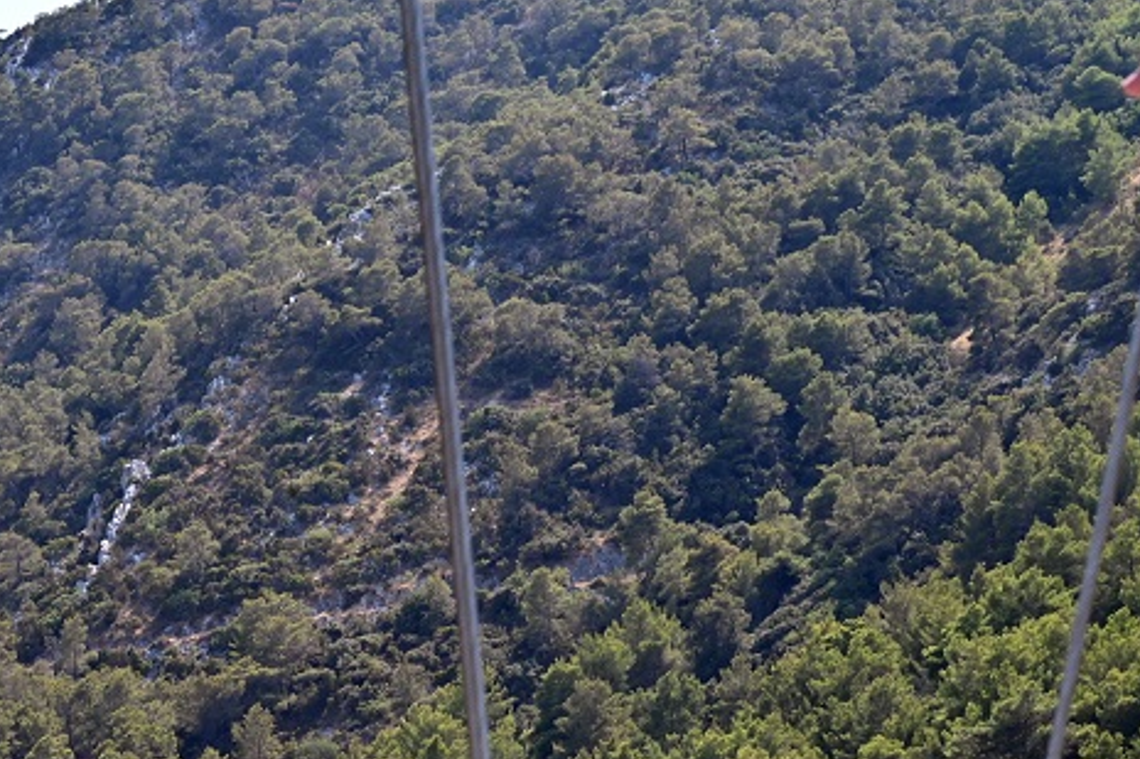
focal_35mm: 151
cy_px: 768
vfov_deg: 9.0
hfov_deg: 13.5
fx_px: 4780
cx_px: 71
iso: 180
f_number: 16
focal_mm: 70
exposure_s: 1/80
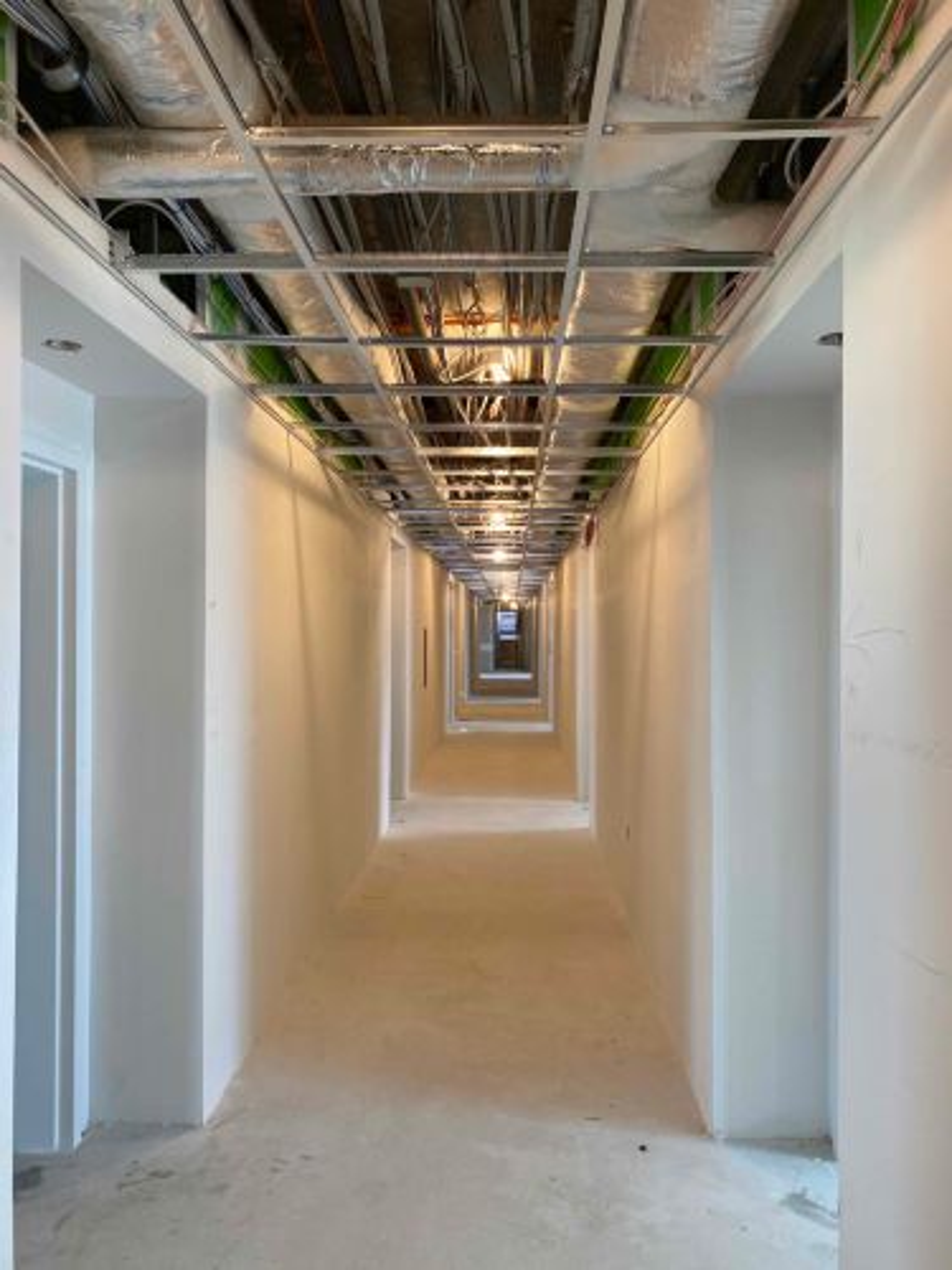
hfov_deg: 53.1
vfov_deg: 67.3
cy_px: 635
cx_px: 476
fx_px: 953
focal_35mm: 26
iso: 250
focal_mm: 4.25
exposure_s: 1/60
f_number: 1.8
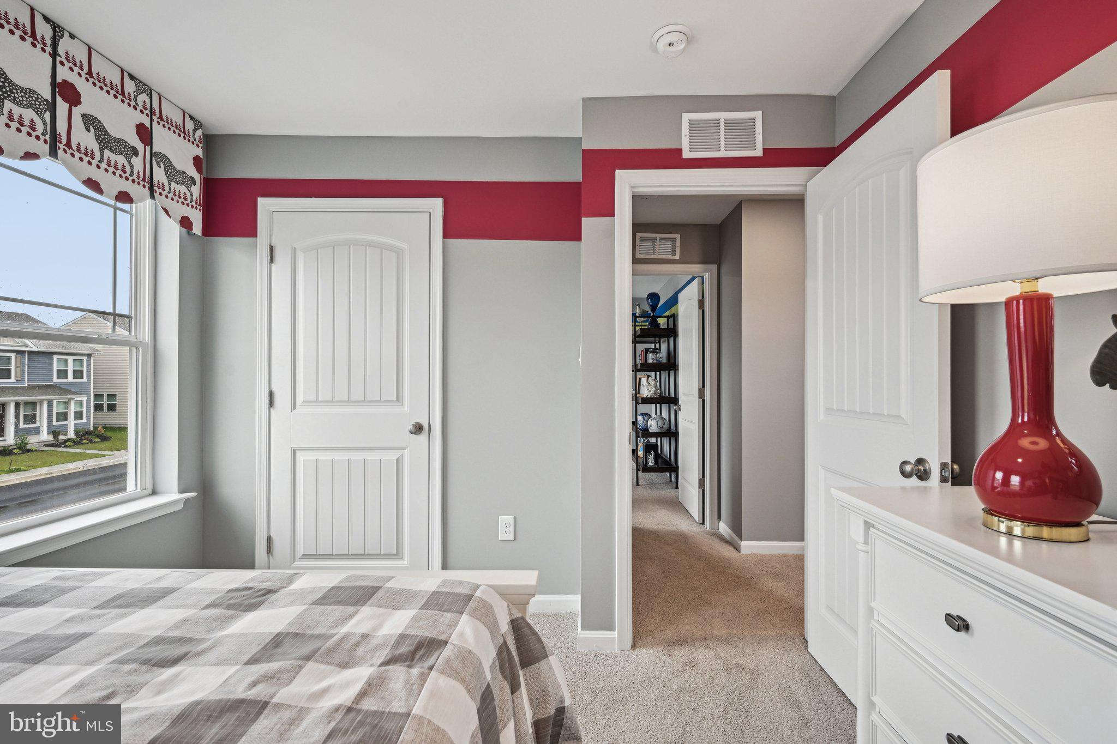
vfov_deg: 73.7
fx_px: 496
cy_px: 372
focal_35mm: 16
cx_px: 558
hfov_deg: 96.7
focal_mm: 16
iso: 800
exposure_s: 1/80
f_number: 8
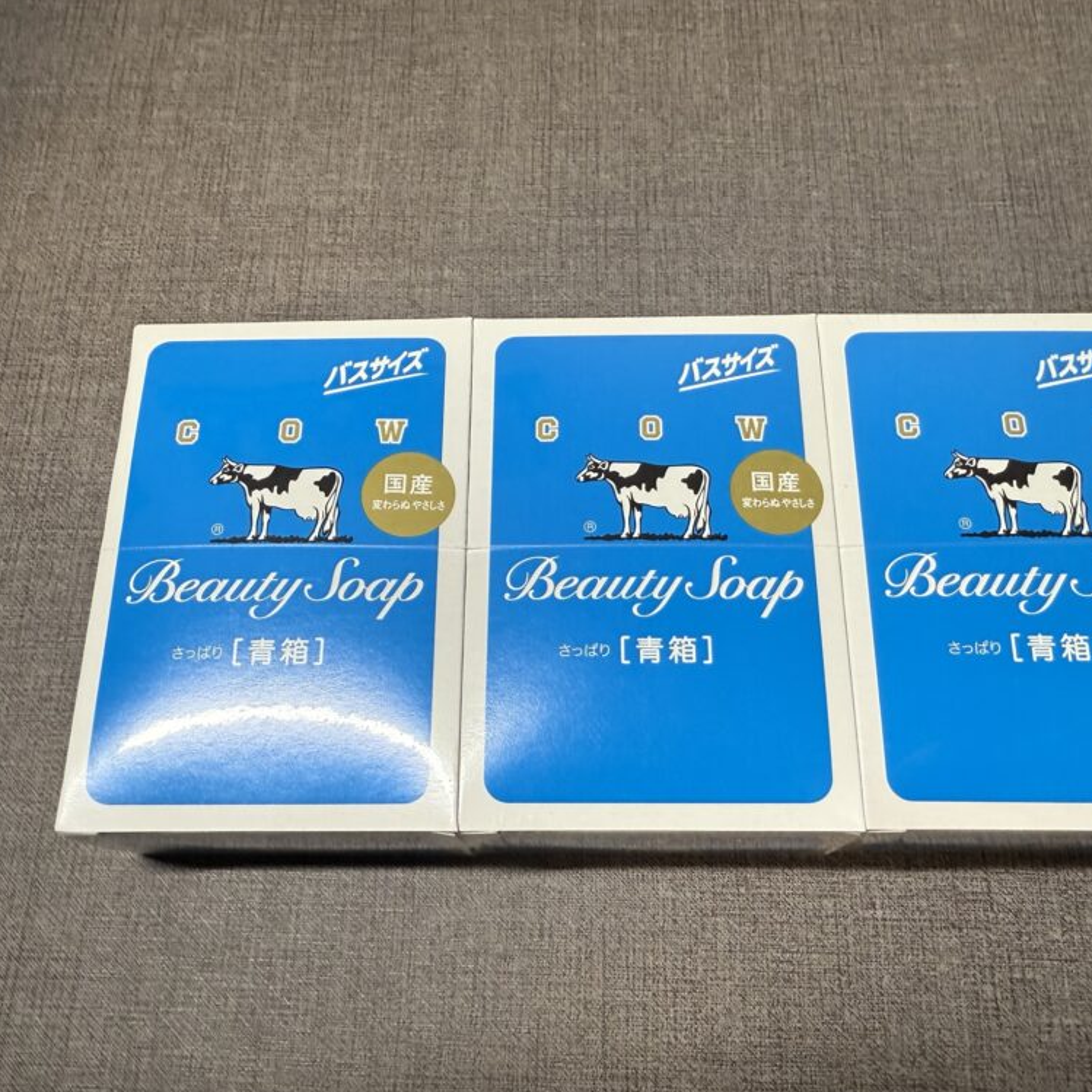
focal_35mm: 29
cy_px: 547
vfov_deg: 55.6
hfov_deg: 55.3
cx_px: 647
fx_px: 1035
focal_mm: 2.22
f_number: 2.2
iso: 125
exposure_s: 1/187
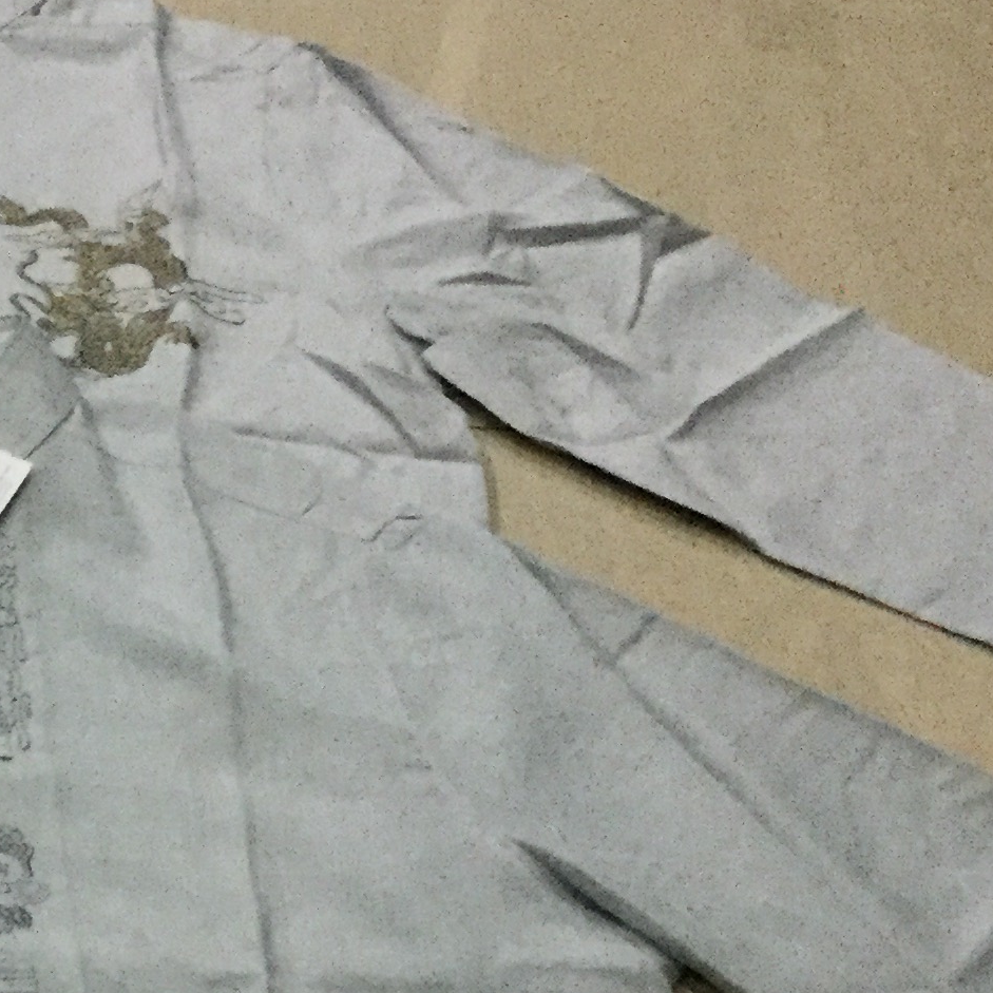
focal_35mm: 95
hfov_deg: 17.3
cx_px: -247
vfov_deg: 18.0
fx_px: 3083
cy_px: 910
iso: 250
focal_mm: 3.3
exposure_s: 1/17
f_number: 2.4
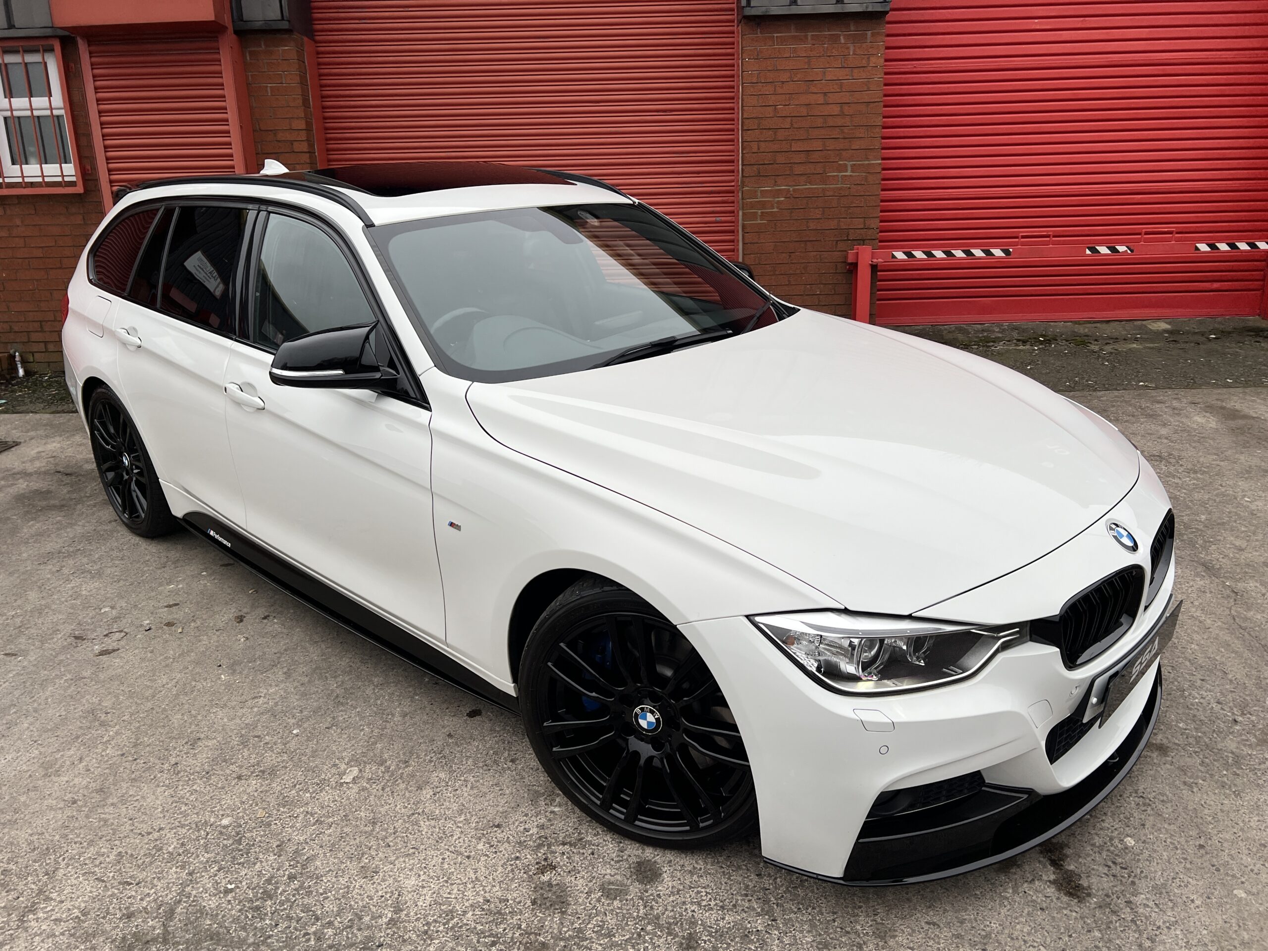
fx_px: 952
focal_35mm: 26
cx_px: 634
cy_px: 476
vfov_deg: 53.1
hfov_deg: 67.3
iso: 50
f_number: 1.5
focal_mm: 5.7
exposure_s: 1/445
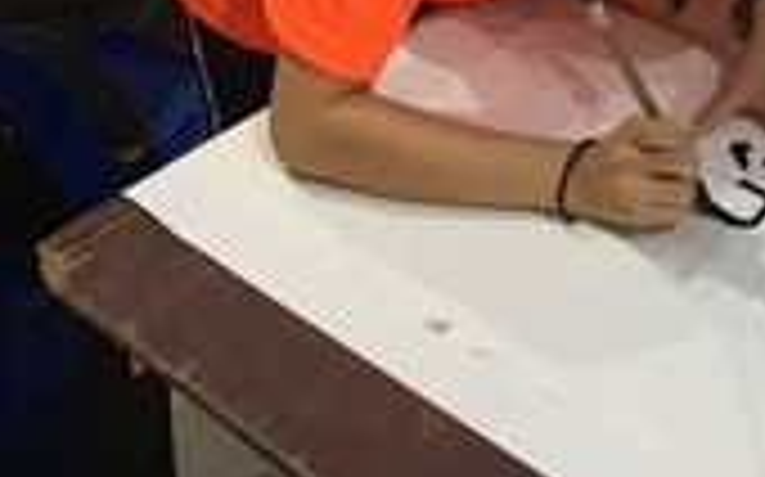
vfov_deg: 10.8
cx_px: 666
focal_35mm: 112
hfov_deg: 18.4
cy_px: -448
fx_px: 2334
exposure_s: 1/25
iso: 200
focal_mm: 4.15
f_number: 2.2
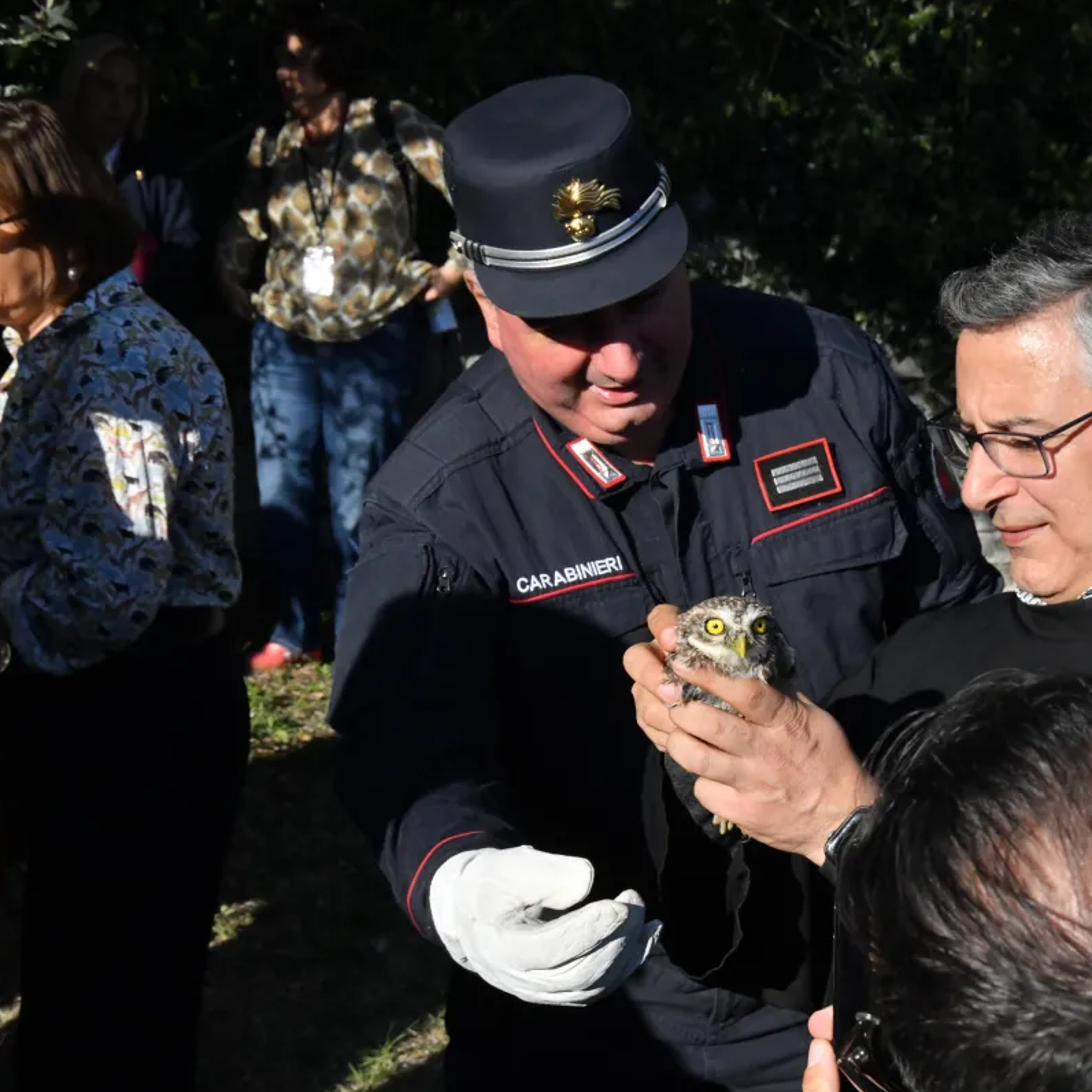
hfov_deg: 26.8
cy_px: 547
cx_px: 665
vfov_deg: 26.9
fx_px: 2284
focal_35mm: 64
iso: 2000
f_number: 16
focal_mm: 50
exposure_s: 1/2500
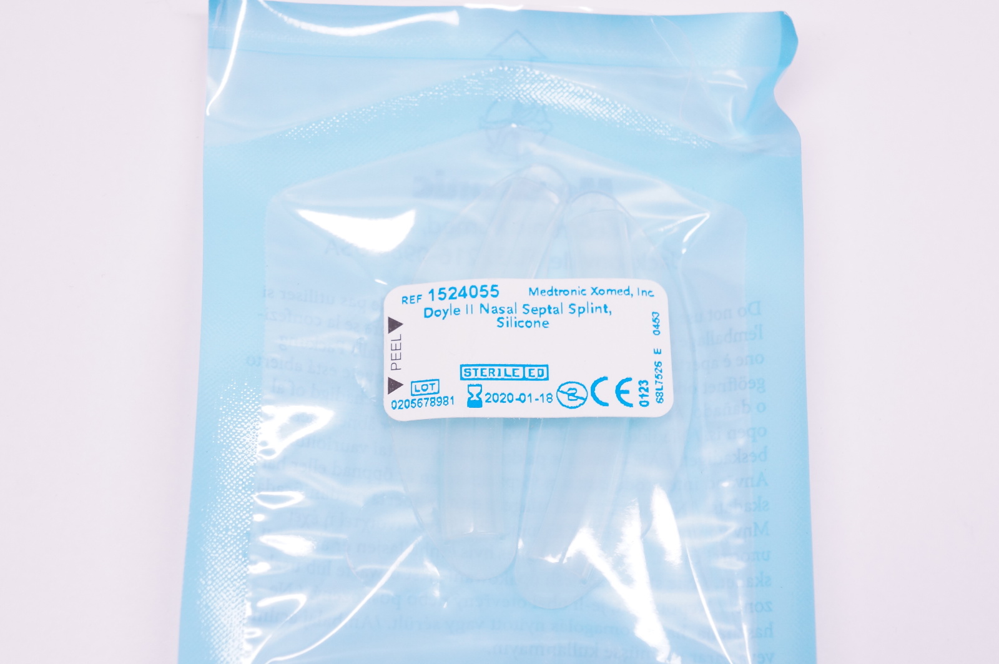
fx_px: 2287
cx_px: 500
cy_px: 332
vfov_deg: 16.5
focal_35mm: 82
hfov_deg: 24.6
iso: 800
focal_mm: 55
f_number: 7.1
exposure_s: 1/100
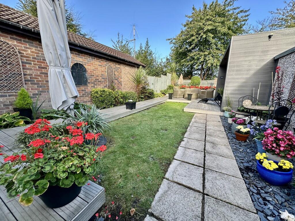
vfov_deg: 85.7
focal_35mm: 14
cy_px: 110
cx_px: 148
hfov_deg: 102.1
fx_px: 119
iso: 40
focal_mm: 2.22
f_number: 2.2
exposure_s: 1/223
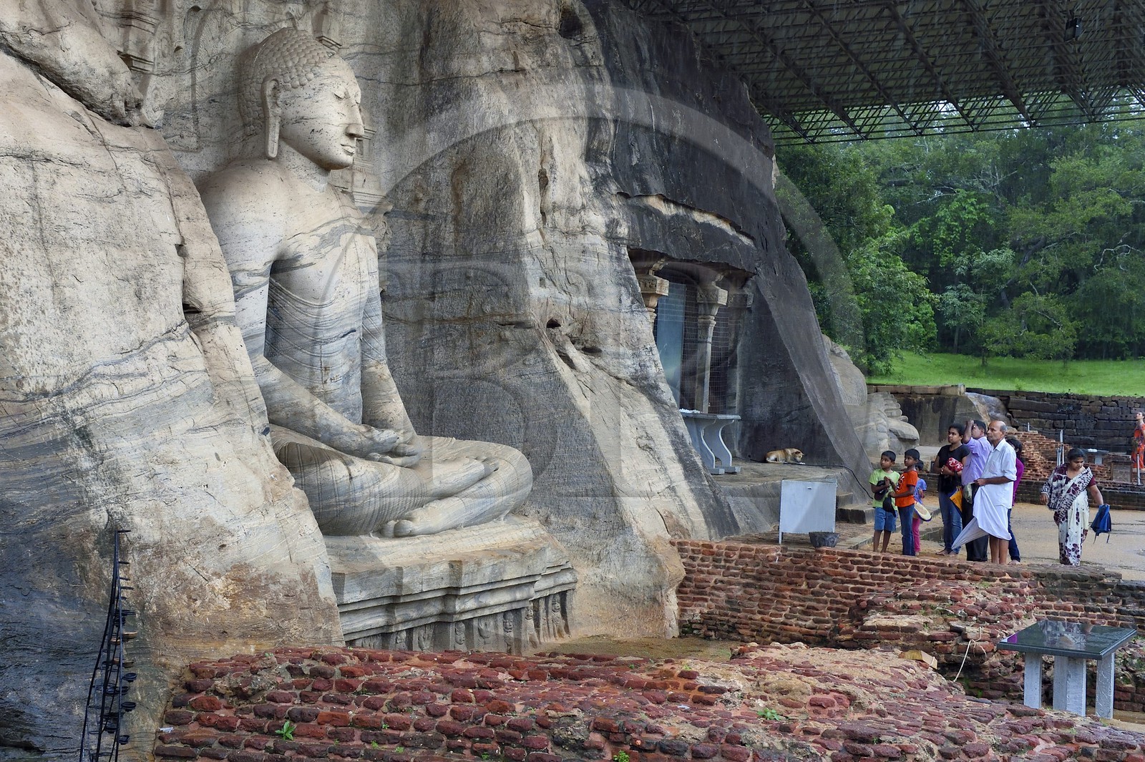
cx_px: 572
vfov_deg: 28.0
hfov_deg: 41.1
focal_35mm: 48
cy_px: 381
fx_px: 1526
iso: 1600
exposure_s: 1/160
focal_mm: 48
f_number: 8
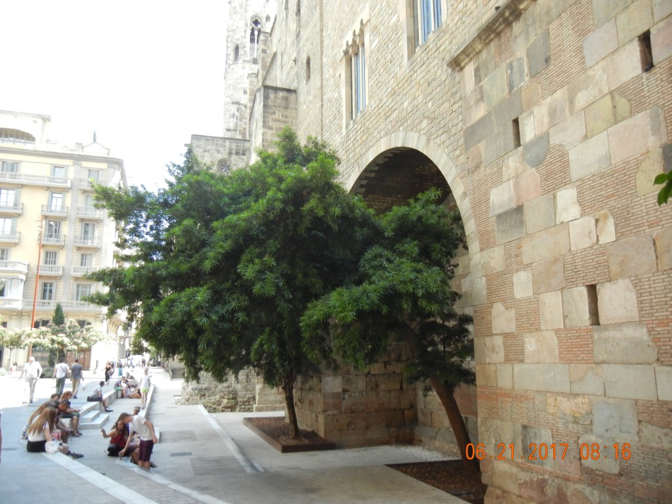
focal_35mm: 30
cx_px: 336
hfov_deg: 60.0
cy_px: 252
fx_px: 582
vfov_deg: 46.8
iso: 348
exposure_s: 1/250
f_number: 3.5
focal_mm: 5.4
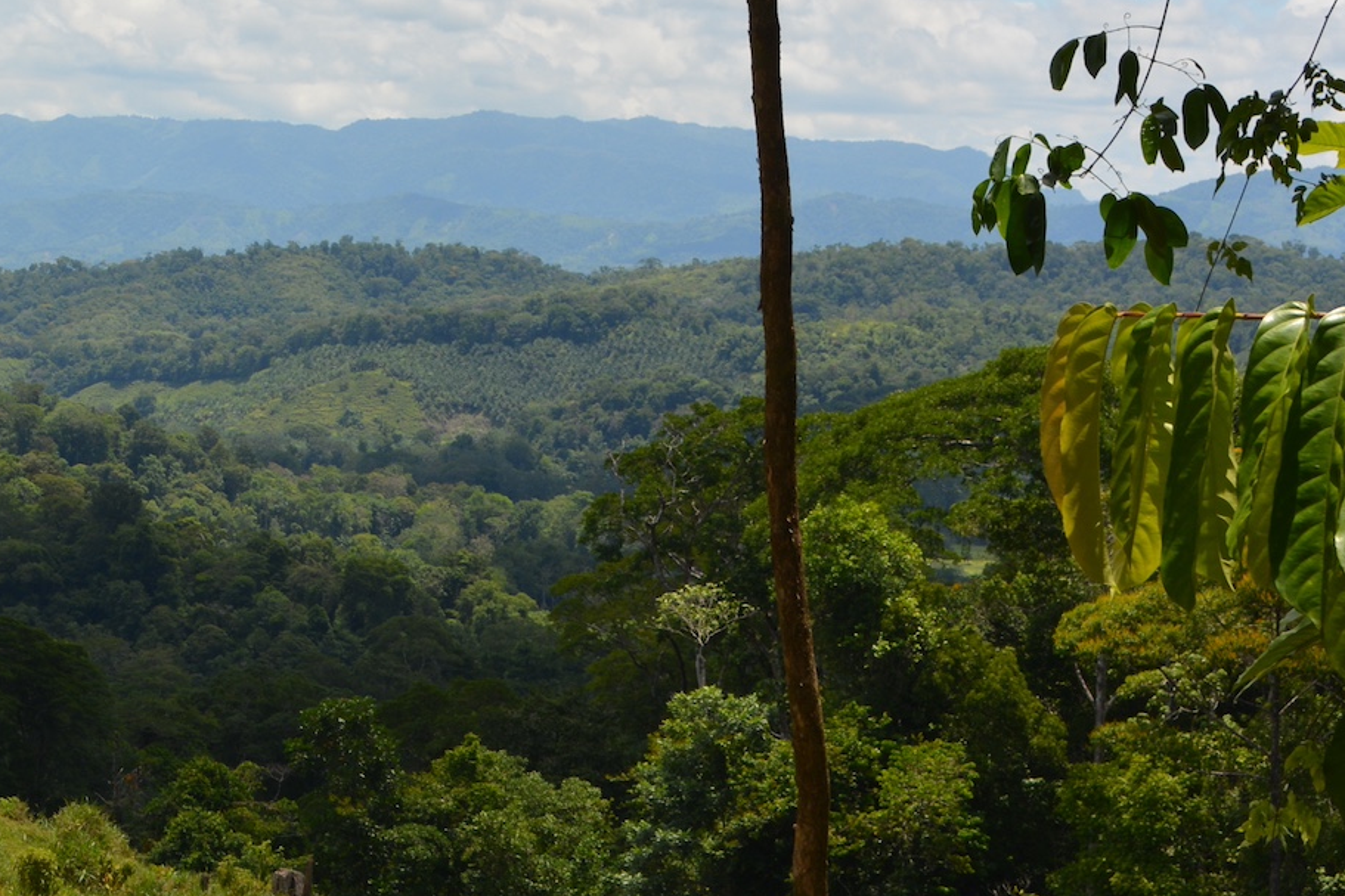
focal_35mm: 112
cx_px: -50
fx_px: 4183
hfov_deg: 17.8
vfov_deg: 12.2
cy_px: 305
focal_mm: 32
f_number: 11
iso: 100
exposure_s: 1/200
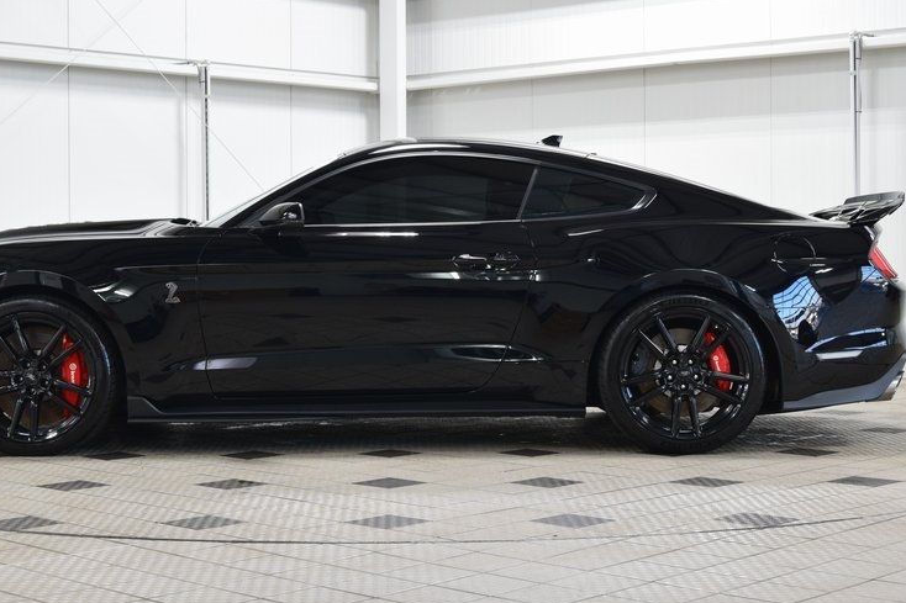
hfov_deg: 30.0
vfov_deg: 20.3
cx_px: 384
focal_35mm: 67
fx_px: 1686
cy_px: 281
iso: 560
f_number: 6.3
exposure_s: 1/15
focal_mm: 32
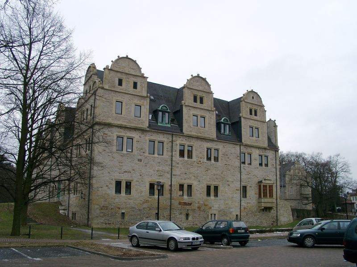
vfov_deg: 41.8
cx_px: 178
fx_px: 351
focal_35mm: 34
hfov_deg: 54.0
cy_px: 134
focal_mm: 7.13
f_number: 4
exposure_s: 1/184
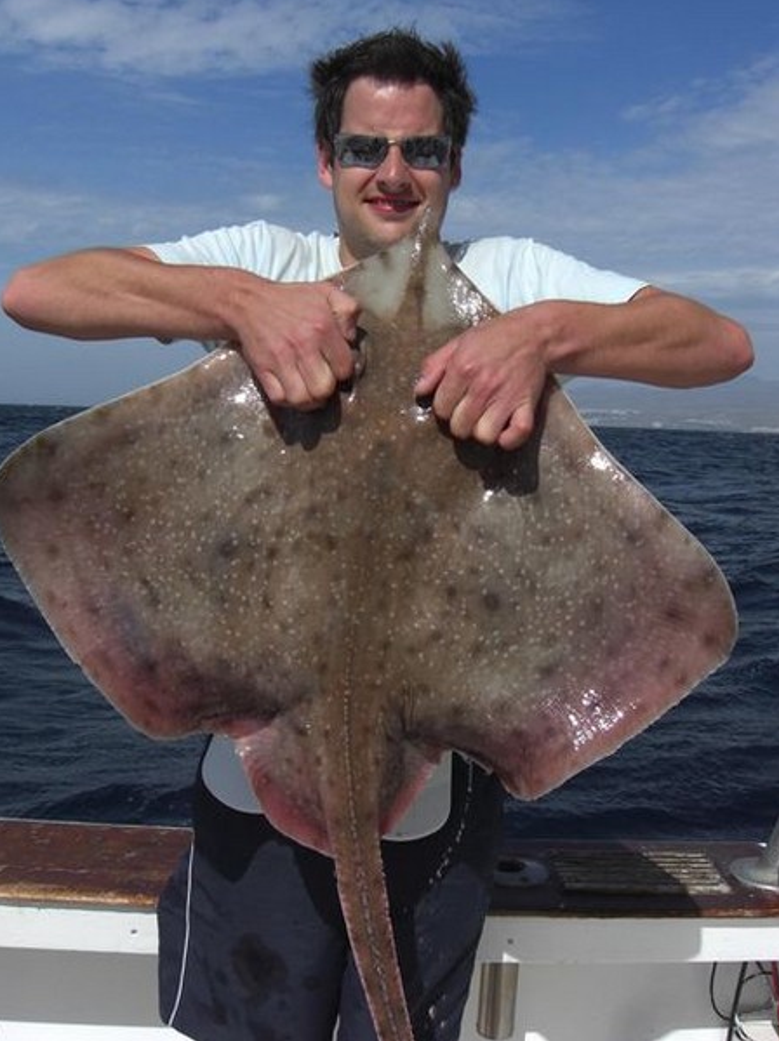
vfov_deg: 46.8
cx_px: 376
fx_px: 1202
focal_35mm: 40
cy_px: 504
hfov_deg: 35.9
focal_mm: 7.9
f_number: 8
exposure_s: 1/400
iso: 80
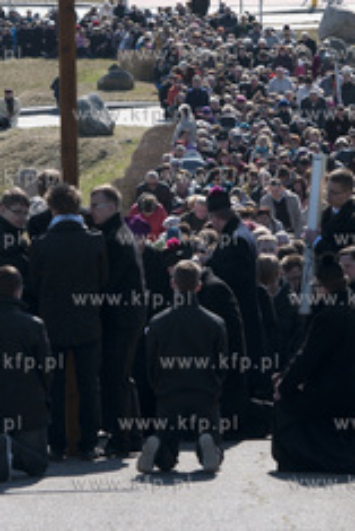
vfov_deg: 7.7
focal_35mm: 268
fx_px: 3956
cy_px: 174
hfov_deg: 5.1
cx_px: 147
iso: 100
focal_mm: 105
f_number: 6.3
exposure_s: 1/250
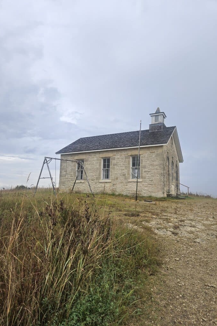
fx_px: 217
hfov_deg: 53.1
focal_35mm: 24
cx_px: 105
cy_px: 163
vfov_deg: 73.8
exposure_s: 1/382
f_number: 1.8
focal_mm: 5.4
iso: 25
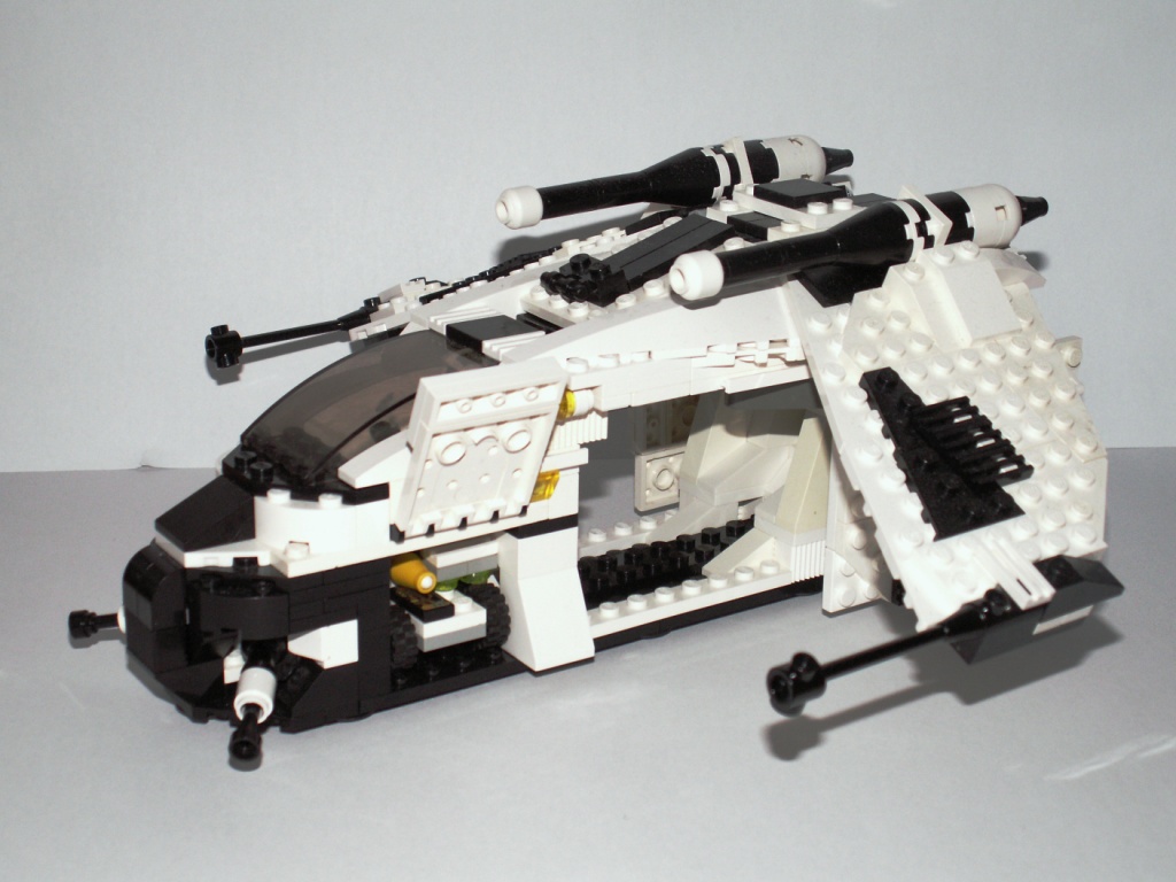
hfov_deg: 33.8
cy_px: 441
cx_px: 588
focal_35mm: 57
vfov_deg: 25.7
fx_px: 1936
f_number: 3.2
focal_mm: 9.54
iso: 160
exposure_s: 1/40
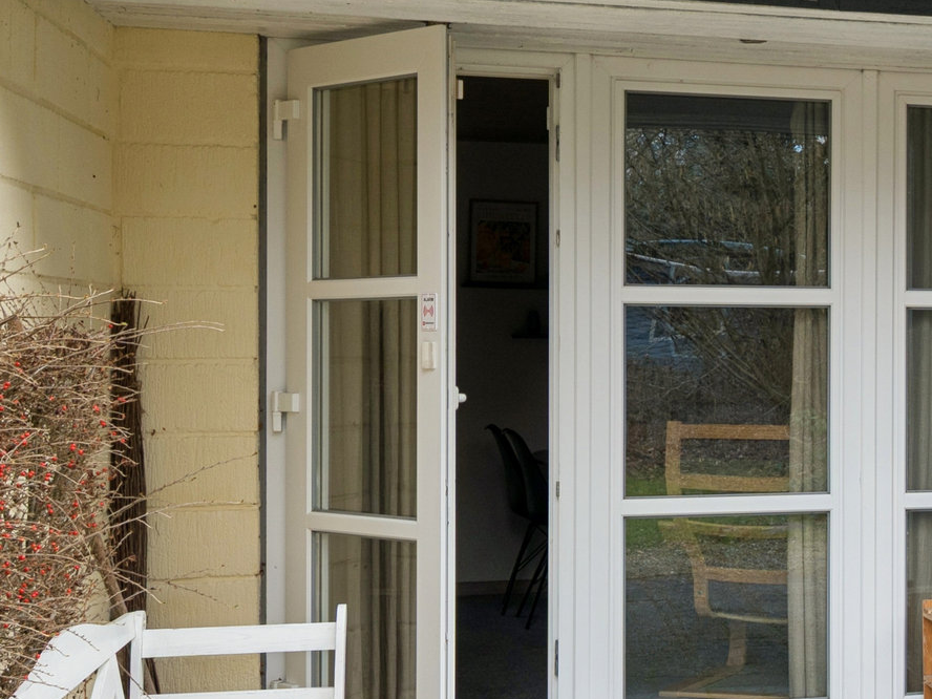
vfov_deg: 22.1
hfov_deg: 25.7
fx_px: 1794
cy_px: 343
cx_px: 1155
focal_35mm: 67
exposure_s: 1/80
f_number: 8
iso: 200
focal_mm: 20.5
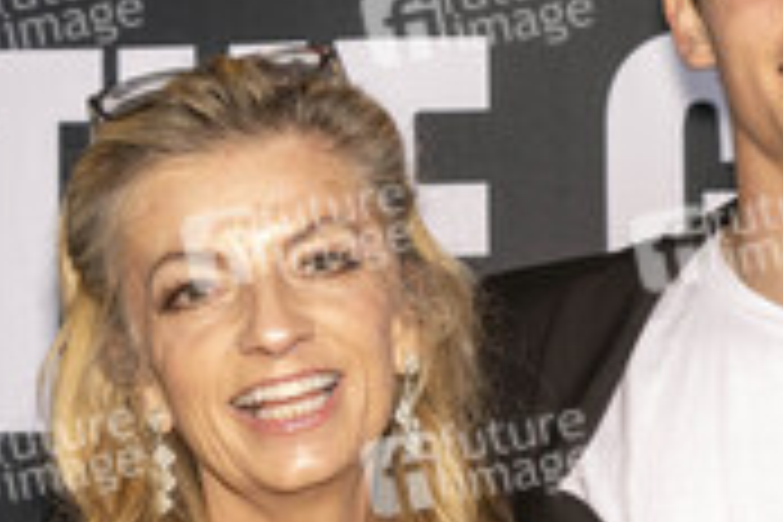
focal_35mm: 119
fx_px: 2588
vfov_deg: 11.5
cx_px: 808
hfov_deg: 16.8
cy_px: 351
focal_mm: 46
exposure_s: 1/200
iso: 800
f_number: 5.6
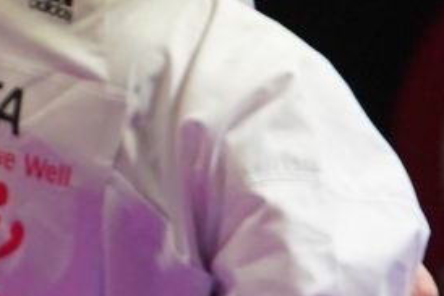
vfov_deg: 1.1
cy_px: -2
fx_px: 16053
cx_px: -737
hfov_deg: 1.6
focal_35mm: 1301
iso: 2500
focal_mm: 198
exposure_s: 1/1000
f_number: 2.8
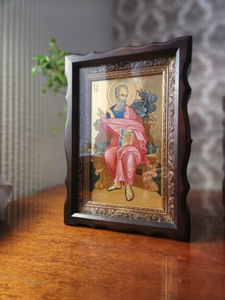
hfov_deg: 58.9
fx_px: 199
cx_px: 112
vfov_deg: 73.9
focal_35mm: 23
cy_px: 150
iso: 320
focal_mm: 5.4
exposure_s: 1/100
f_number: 1.8
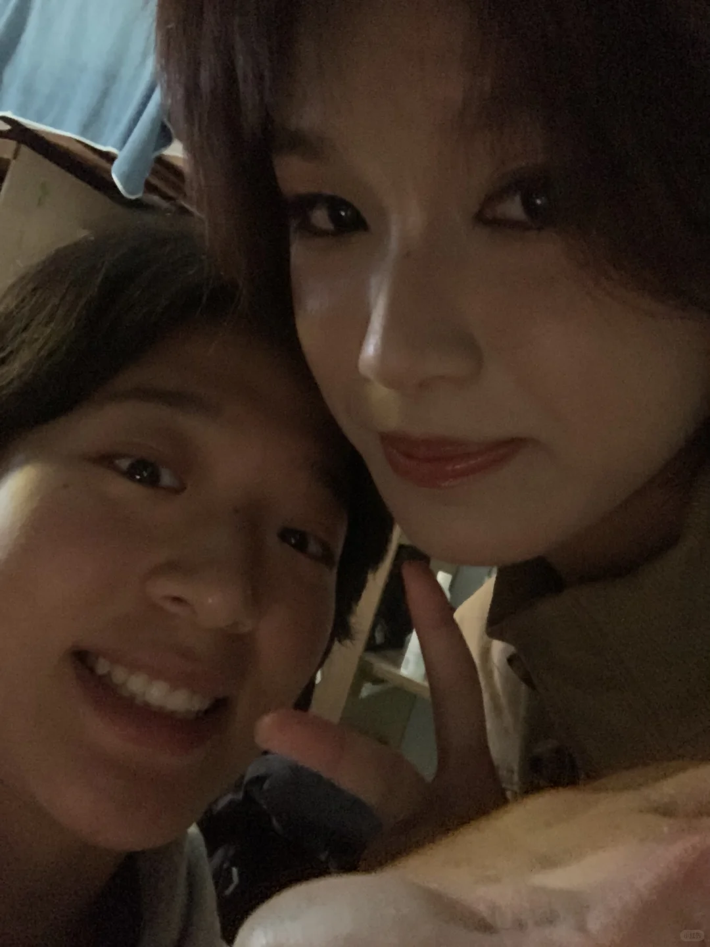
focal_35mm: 32
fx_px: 875
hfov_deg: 44.2
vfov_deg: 56.8
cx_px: 355
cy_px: 474
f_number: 2.2
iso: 1600
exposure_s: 1/15
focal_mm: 2.87
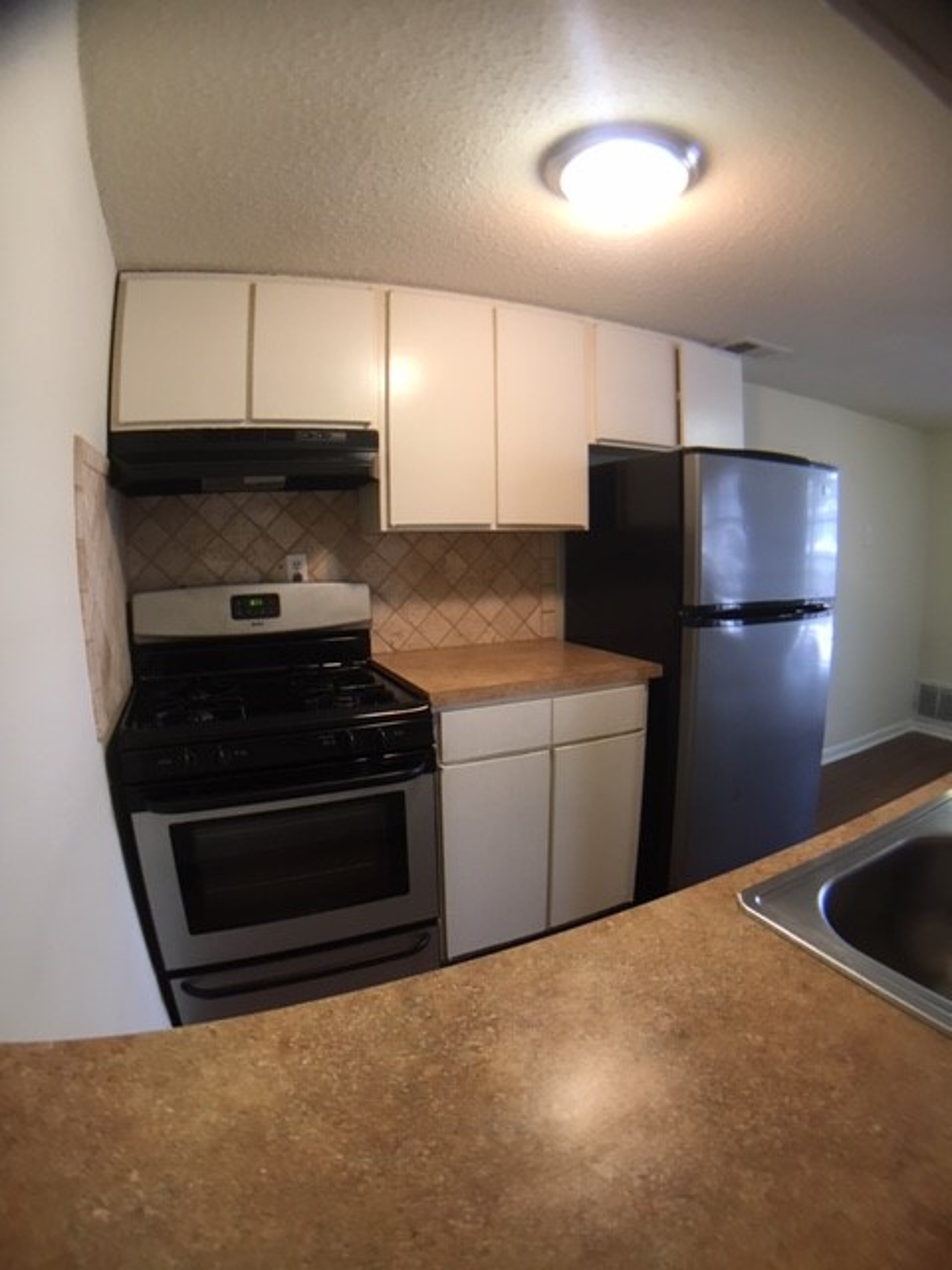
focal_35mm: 29
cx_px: 476
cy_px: 635
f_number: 2.2
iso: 100
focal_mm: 4.15
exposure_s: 1/30
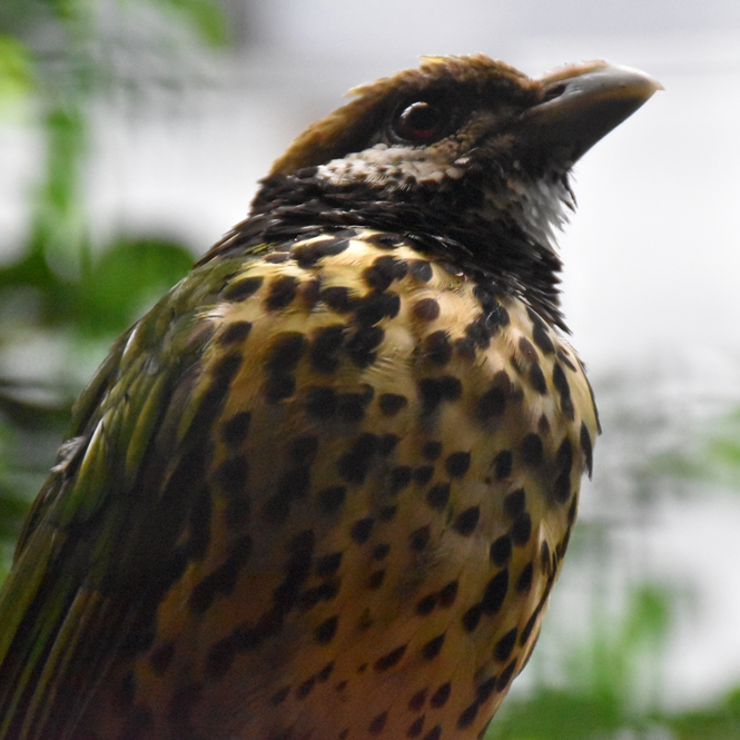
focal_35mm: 275
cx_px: 384
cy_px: 368
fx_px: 6651
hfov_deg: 6.4
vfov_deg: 6.4
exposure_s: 1/500
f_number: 5.6
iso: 12800
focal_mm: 140
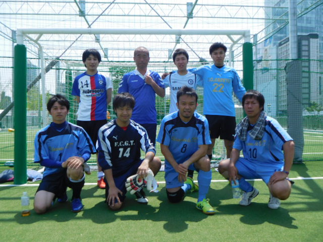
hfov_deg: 56.8
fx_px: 299
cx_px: 162
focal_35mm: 32
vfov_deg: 44.2
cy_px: 121
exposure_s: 1/800
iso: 125
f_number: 3.6
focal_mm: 5.7
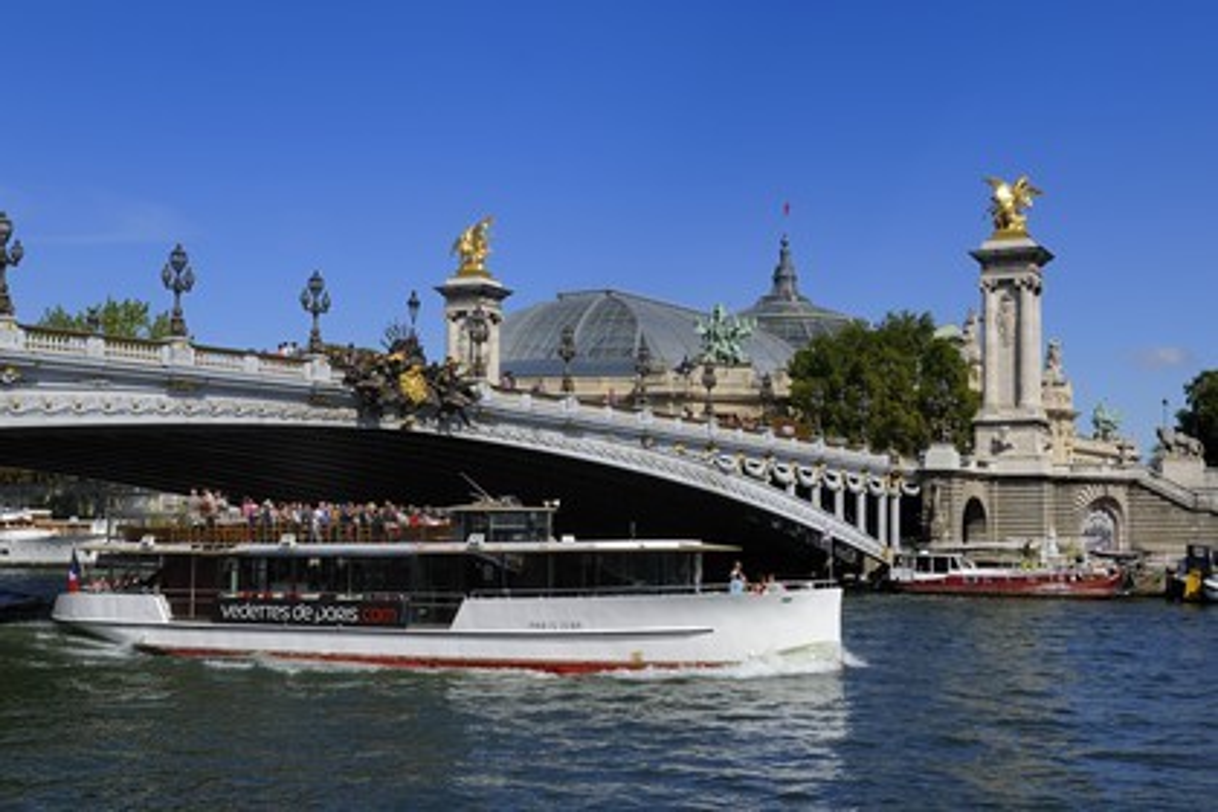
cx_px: 609
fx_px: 1489
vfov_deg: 30.5
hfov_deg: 44.5
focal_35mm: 44
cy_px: 406
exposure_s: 1/200
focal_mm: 44
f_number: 14
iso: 200
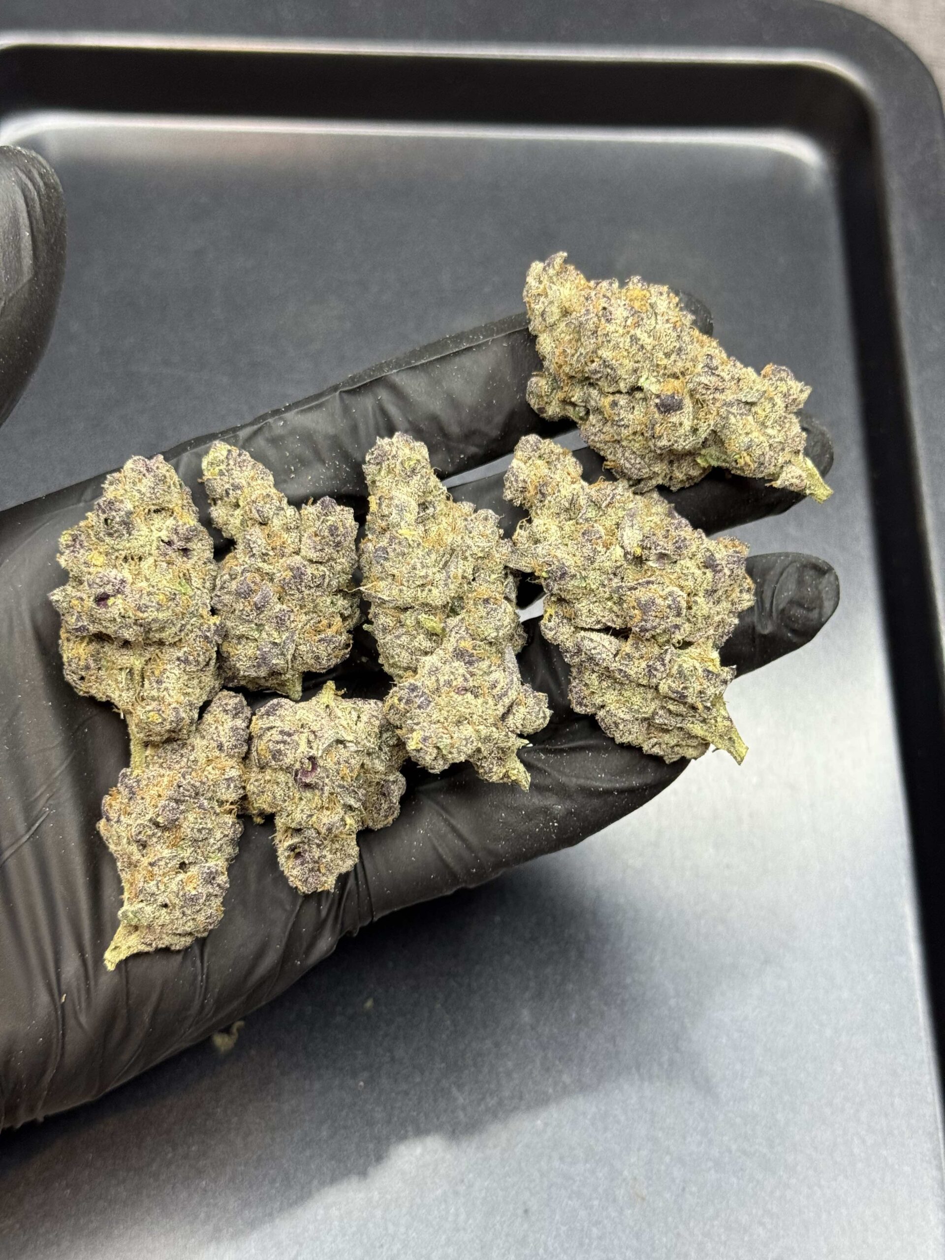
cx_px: 472
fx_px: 1747
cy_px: 630
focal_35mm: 48
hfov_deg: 30.3
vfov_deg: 39.7
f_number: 1.78
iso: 200
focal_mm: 6.76
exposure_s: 1/50
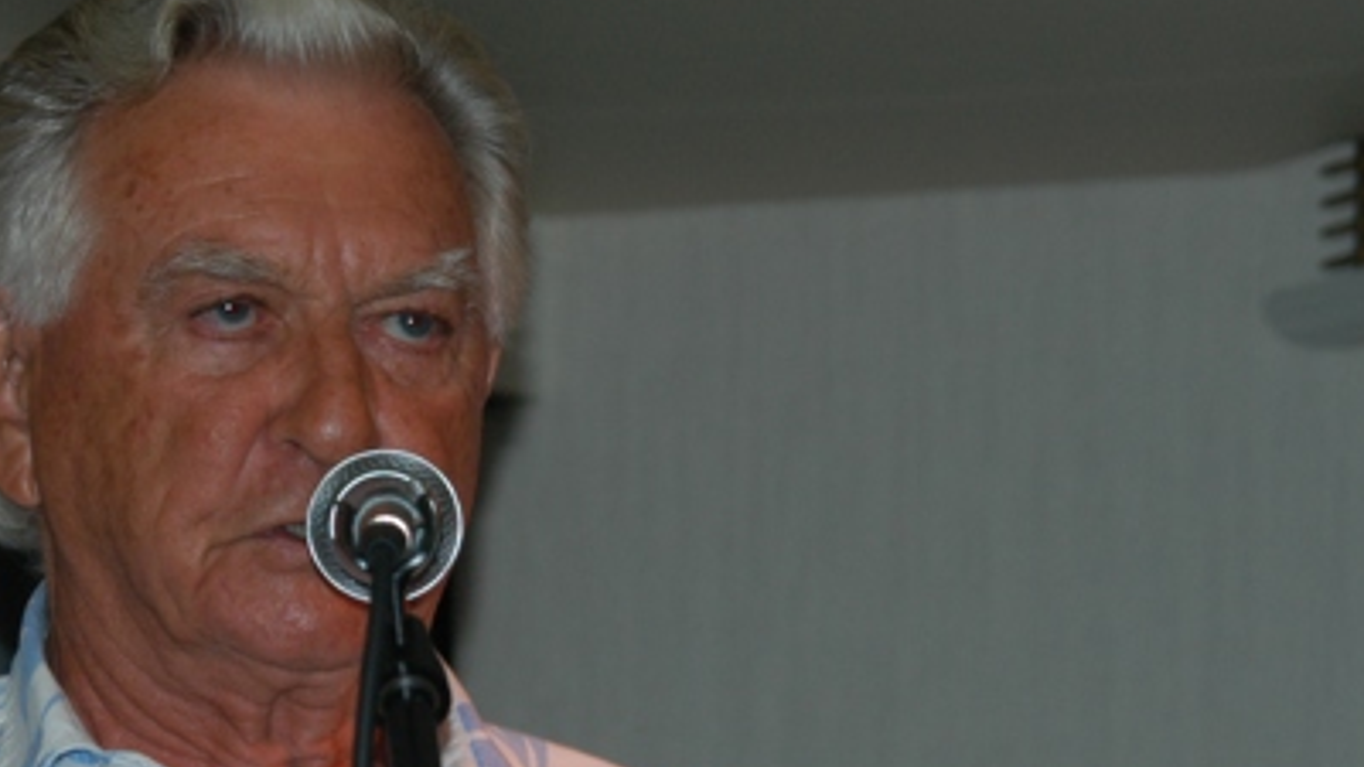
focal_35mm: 242
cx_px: 348
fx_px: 8753
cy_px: 743
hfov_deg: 8.9
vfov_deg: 5.0
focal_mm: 82
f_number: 7.1
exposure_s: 1/60
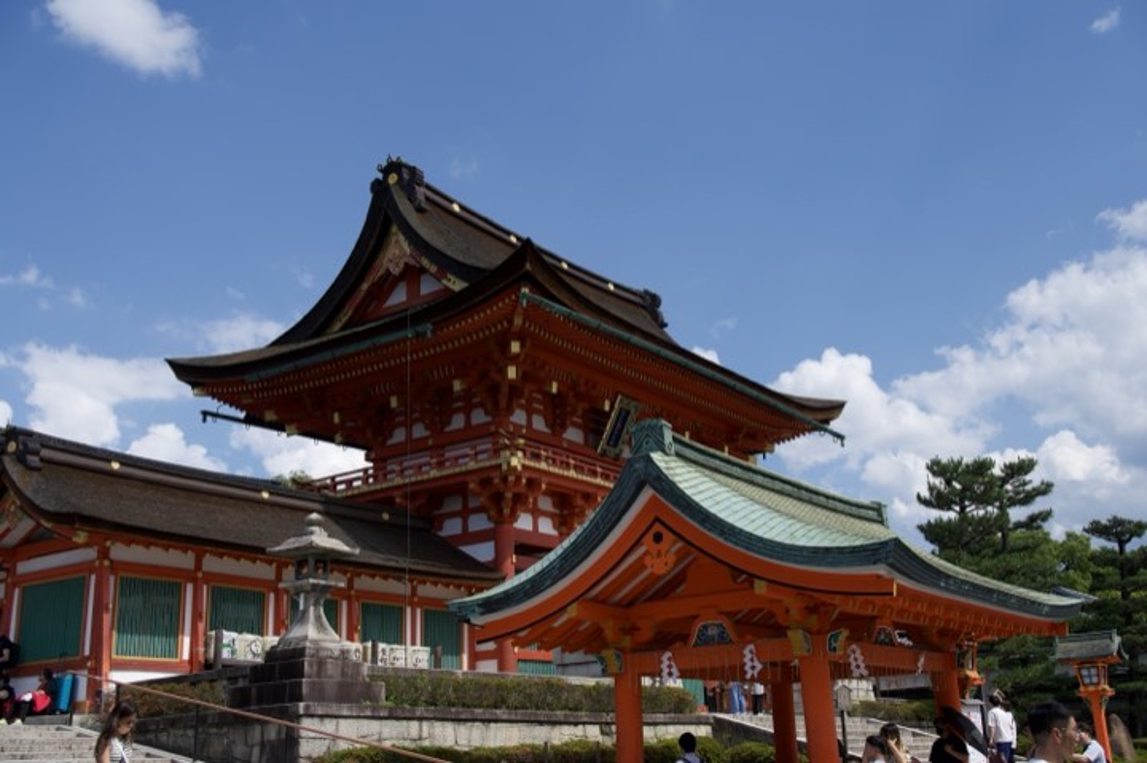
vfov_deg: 35.0
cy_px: 382
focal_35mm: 38
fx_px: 1210
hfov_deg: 50.7
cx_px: 574
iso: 320
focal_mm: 38
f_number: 5
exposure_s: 1/3200
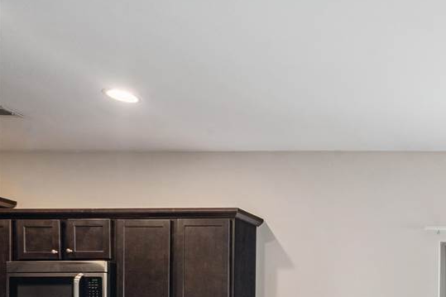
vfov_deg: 30.8
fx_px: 471
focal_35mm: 38
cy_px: 335
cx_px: 526
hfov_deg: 38.5
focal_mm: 16
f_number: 10
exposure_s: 1/8
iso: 400
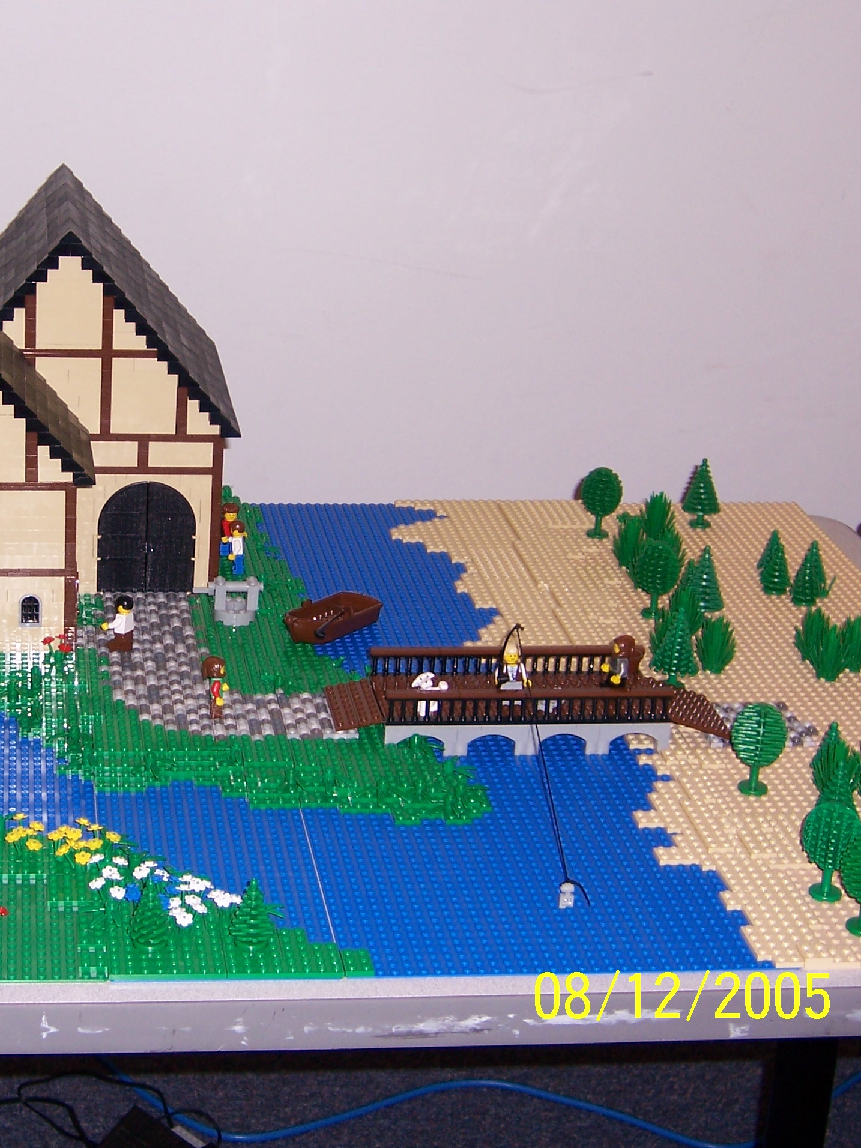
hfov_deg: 21.9
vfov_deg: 29.4
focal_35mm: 66
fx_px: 2189
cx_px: 144
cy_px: 570
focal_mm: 8.2
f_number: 3.4
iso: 80
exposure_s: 1/60
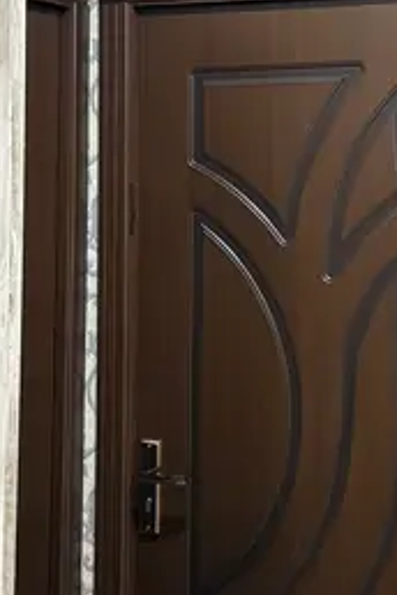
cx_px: 319
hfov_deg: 15.6
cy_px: 211
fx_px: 1439
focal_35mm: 87
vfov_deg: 23.3
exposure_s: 1/50
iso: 250
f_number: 1.78
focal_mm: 6.76
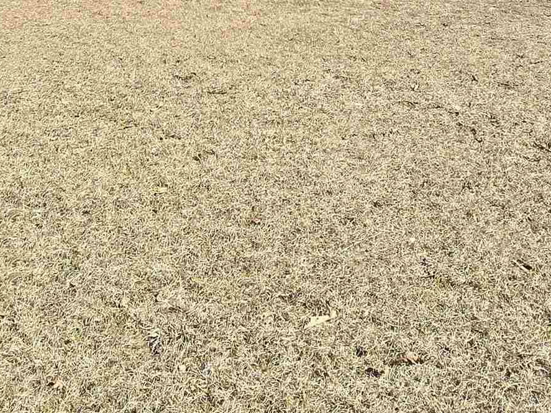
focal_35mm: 45
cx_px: 261
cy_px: -169
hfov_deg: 42.0
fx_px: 717
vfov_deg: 25.8
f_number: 2.2
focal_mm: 2.2
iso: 50
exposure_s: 1/1192
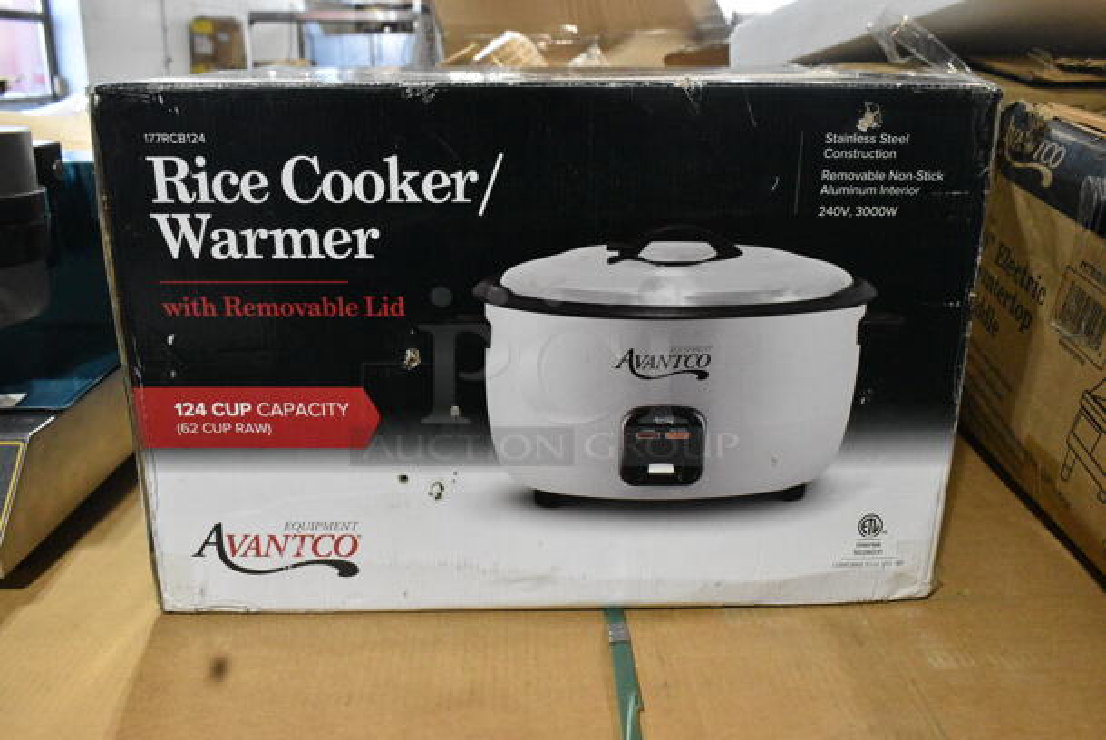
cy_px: 370
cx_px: 553
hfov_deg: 59.4
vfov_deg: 41.8
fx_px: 969
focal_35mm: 32
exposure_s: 1/320
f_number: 9
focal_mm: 21
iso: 6400
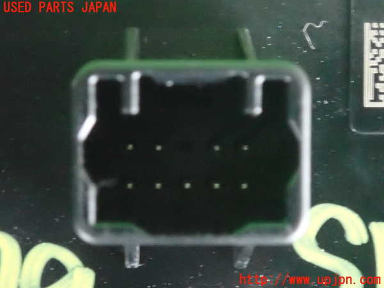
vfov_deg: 14.8
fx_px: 1109
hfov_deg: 19.6
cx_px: 192
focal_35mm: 100
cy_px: 144
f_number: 4.9
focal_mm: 18
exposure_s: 1/10
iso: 6400
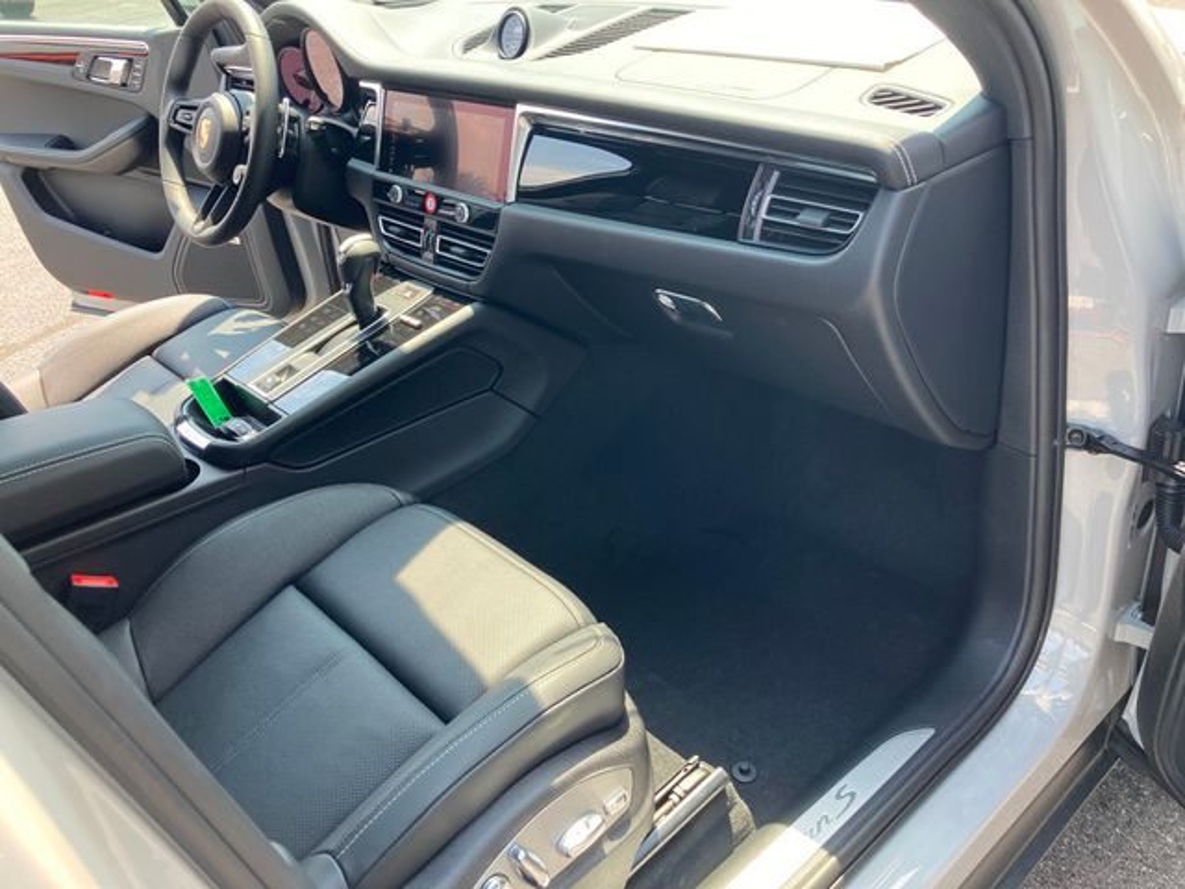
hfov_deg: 63.4
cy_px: 444
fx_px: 959
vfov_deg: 49.7
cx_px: 592
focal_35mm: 28
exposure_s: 1/122
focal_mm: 3.99
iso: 25
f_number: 1.8
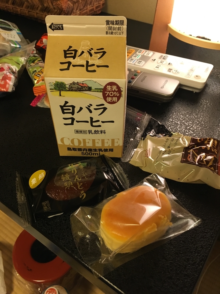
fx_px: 246
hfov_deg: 48.2
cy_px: 147
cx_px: 110
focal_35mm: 29
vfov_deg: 61.7
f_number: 2.2
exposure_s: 1/24
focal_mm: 4.15
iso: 200
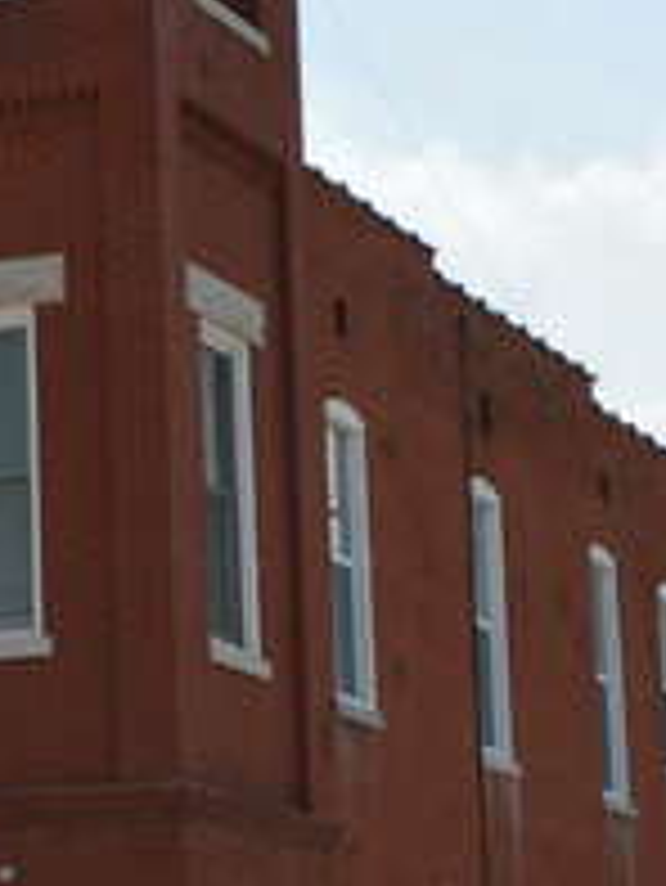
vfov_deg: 13.0
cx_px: -549
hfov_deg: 9.3
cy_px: 432
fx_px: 3895
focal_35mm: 152
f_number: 13
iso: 100
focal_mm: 26
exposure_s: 1/200
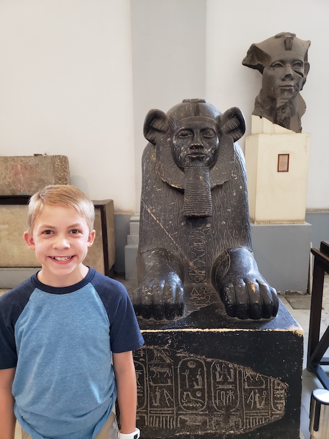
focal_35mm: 26
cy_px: 220
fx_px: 329
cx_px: 164
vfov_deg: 67.3
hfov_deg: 53.1
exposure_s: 1/33
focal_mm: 4.3
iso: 320
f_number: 1.5
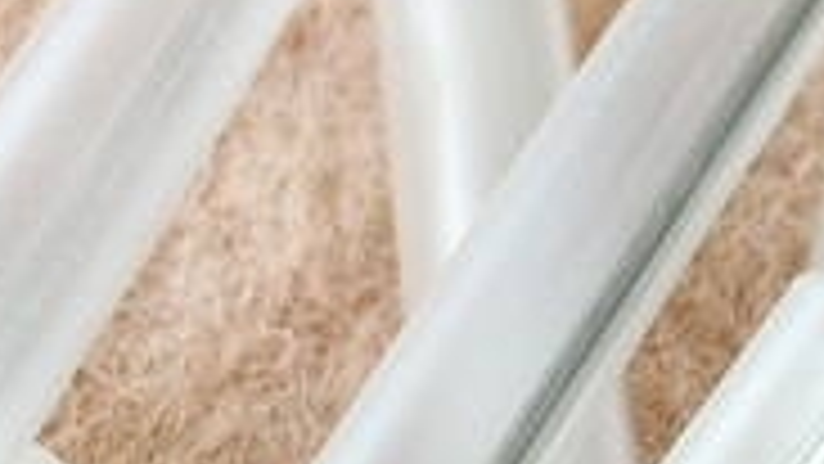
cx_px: 1337
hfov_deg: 14.3
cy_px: 315
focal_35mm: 138
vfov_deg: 8.8
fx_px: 3016
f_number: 2.2
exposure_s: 1/100
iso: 25
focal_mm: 4.15
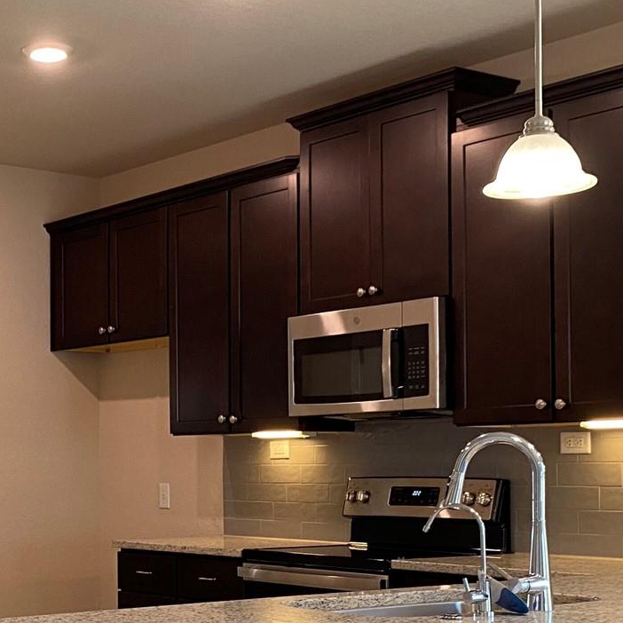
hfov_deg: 25.1
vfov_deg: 25.5
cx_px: 79
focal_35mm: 67
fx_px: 1364
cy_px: 459
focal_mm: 4.25
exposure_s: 1/60
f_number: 1.8
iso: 100
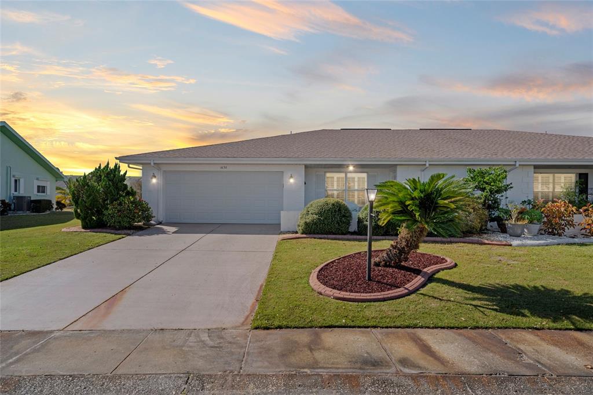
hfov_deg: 81.2
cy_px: 198
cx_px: 296
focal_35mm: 21
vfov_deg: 59.5
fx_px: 346
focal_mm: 21
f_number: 10
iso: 100
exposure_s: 1/60
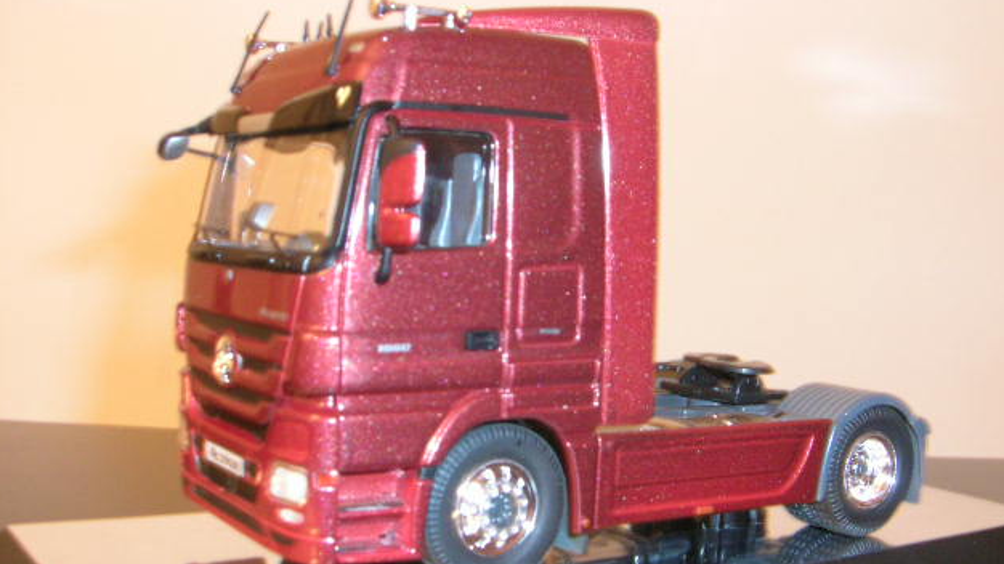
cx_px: 499
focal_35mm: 49
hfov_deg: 42.1
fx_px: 1304
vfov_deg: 24.4
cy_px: 336
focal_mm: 6.7
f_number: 5.1
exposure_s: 2
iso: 200
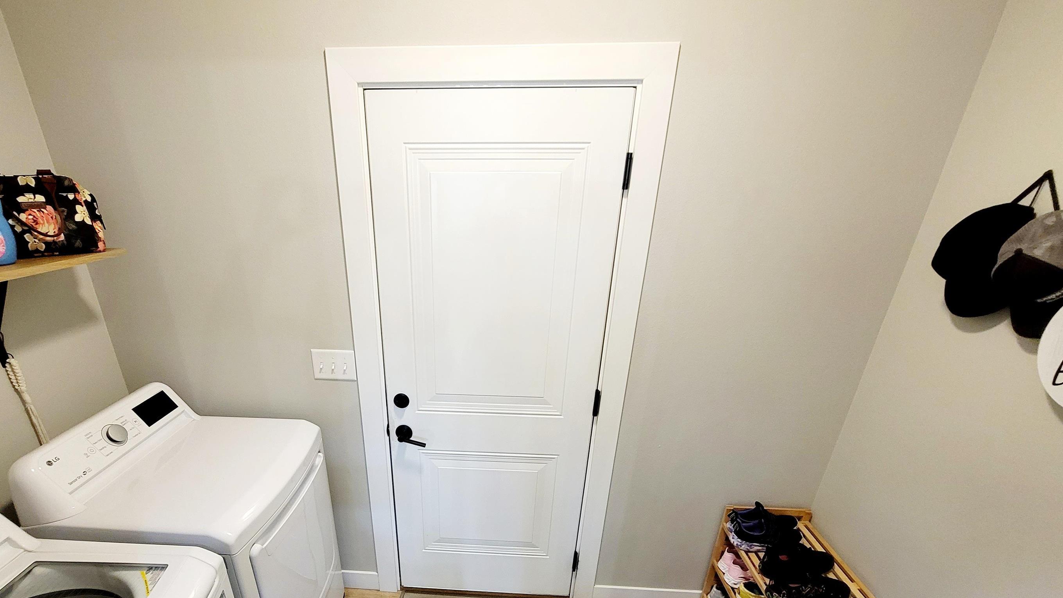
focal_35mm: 16
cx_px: 469
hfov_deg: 98.9
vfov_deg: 64.3
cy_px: 425
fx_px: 451
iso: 400
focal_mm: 2.2
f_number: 2.2
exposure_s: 1/60.2
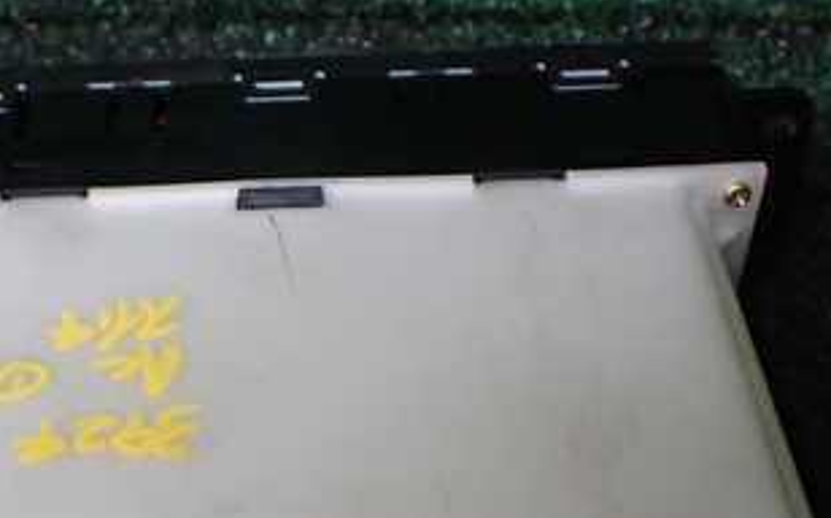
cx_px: 246
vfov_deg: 20.8
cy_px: 386
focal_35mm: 62
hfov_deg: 32.6
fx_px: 1403
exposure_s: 1/125
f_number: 2.3
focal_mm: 5.4
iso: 400
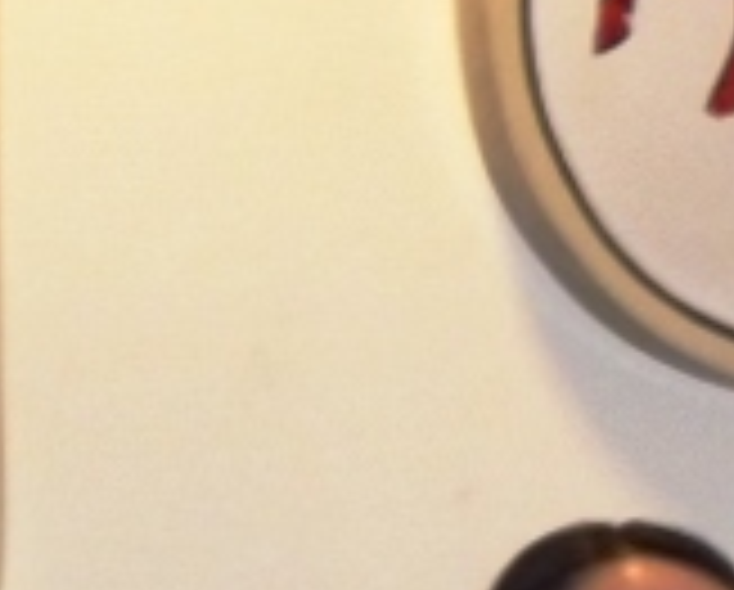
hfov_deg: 4.0
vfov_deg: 3.2
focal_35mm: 479
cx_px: 790
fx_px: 10424
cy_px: 968
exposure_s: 1/80
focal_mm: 16.1
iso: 500
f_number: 3.4
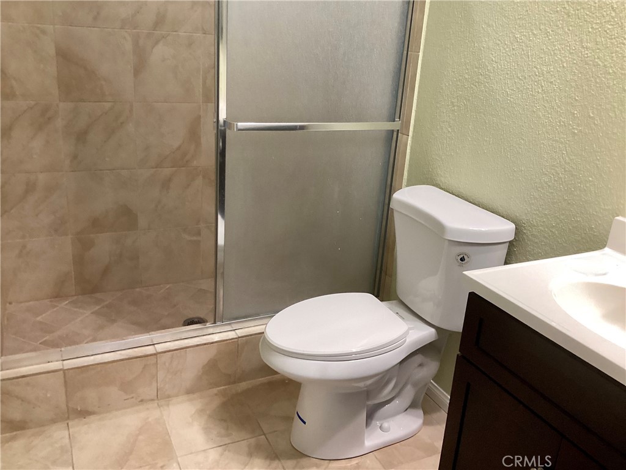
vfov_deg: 45.4
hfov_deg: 58.4
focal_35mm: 31
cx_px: 313
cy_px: 235
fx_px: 561
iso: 250
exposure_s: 1/60
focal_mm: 3.3
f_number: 2.4
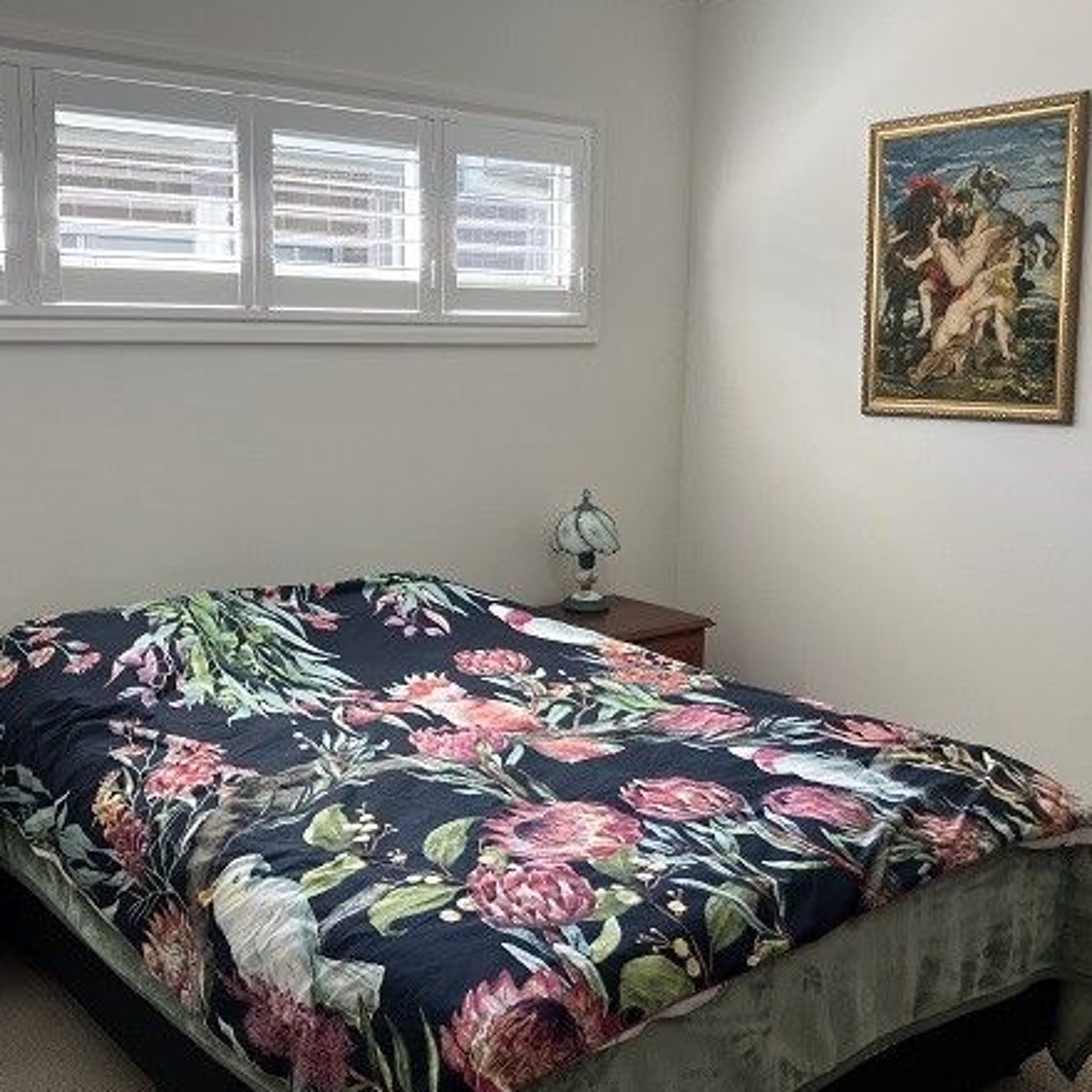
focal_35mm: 36
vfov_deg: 46.0
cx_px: 501
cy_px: 544
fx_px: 1285
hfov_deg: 46.0
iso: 50
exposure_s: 1/100
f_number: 1.8
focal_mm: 3.99
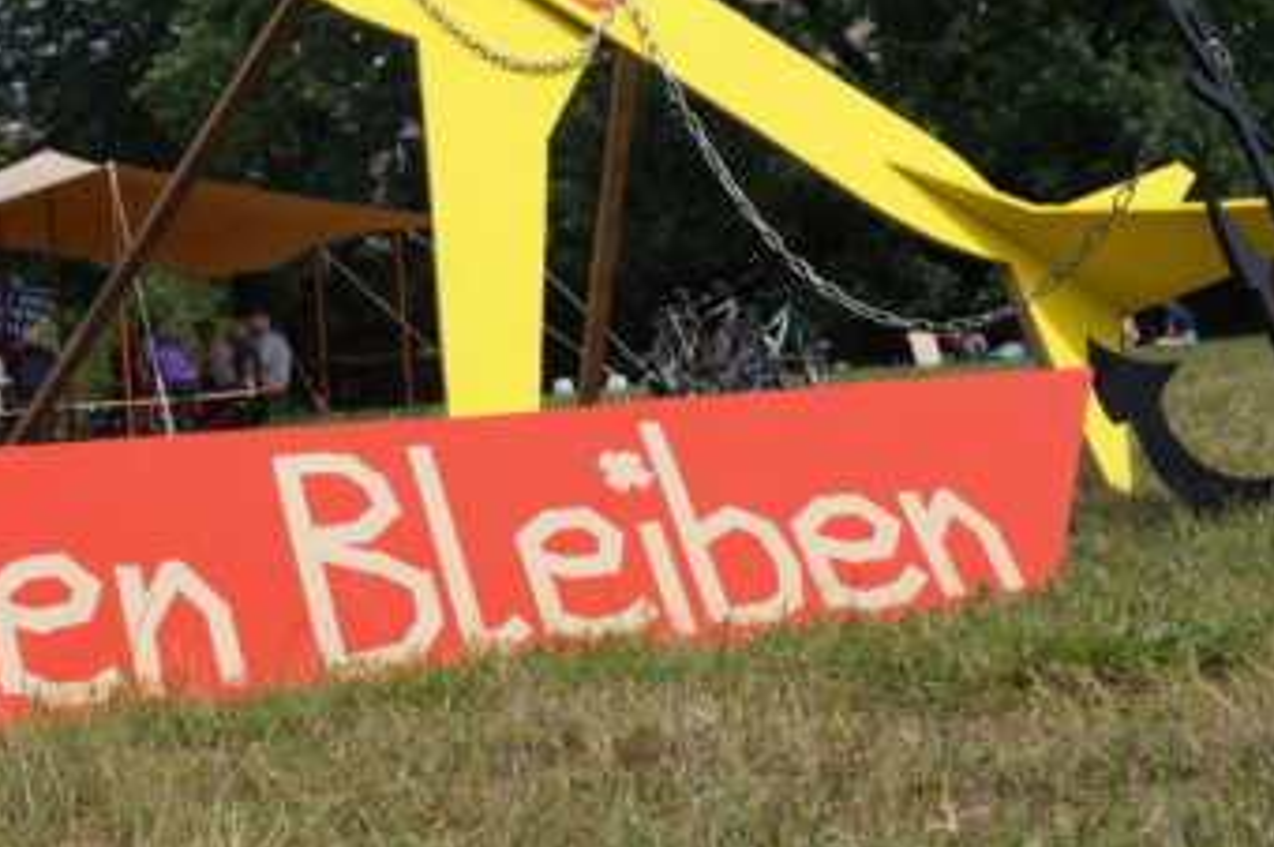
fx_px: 2616
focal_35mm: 74
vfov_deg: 18.2
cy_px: 174
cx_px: 259
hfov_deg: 26.9
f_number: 6.3
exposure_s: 1/400
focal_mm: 24
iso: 100
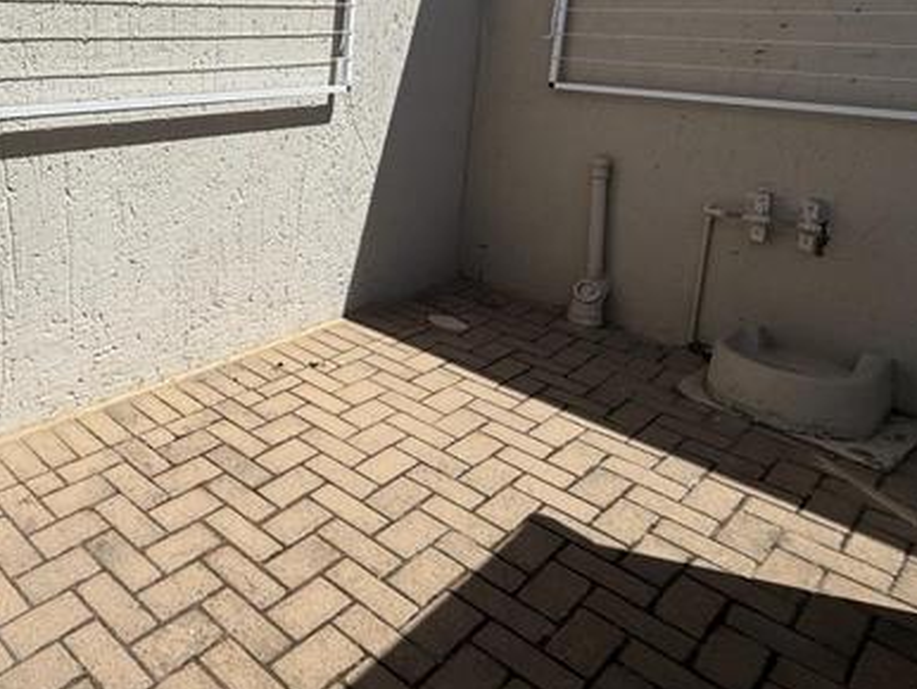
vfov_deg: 45.4
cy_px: 121
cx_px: 112
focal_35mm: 29
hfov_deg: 54.6
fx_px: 769
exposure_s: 1/5155
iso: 50
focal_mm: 2.22
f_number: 2.2
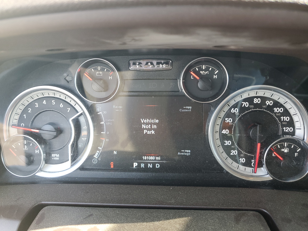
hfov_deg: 67.3
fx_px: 231
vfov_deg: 53.1
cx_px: 154
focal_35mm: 26
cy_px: 116
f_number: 1.5
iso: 79
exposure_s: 1/120
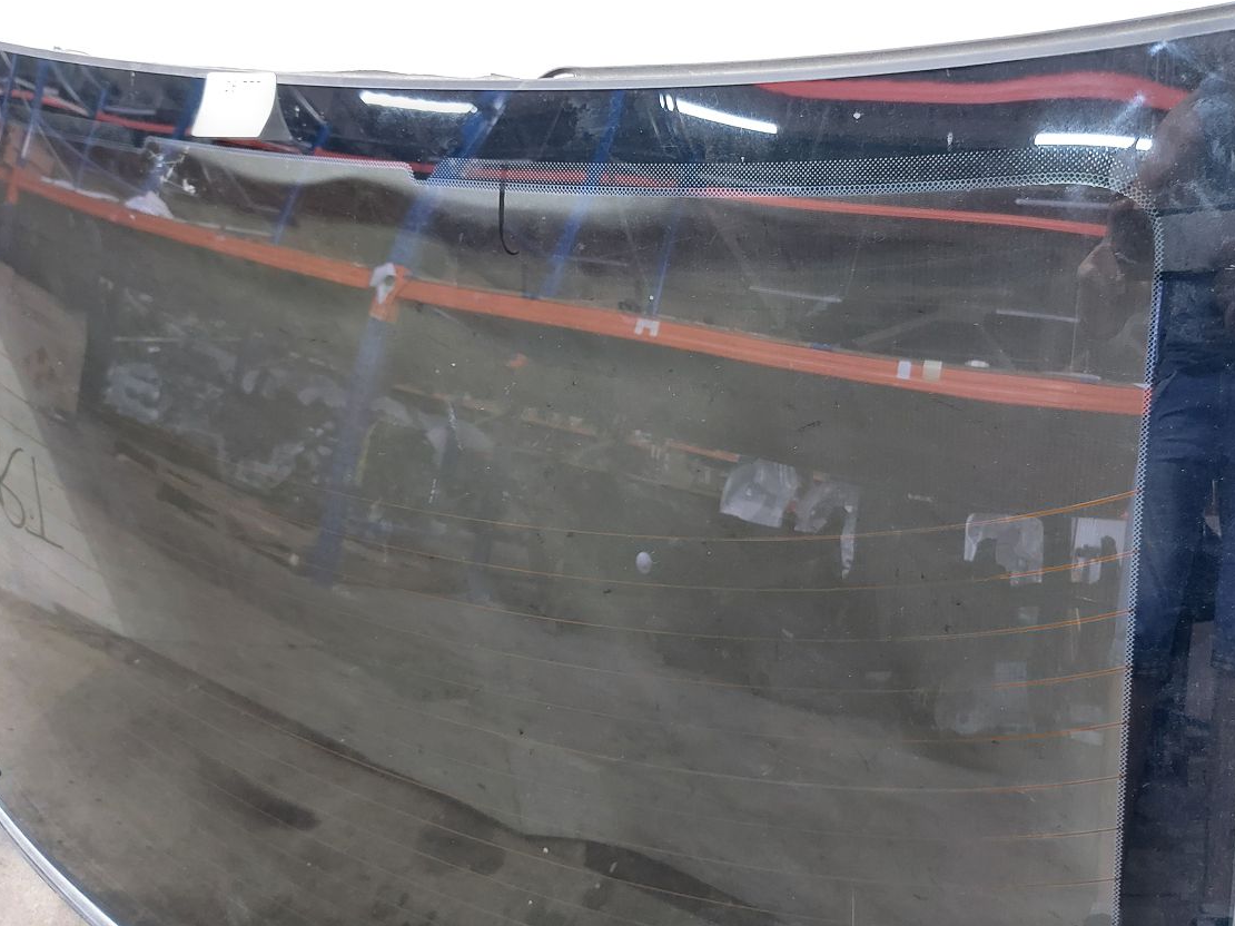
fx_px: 1070
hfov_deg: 59.6
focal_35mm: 30
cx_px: 730
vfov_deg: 46.7
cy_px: 420
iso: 500
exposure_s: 1/20
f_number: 1.8
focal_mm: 5.23
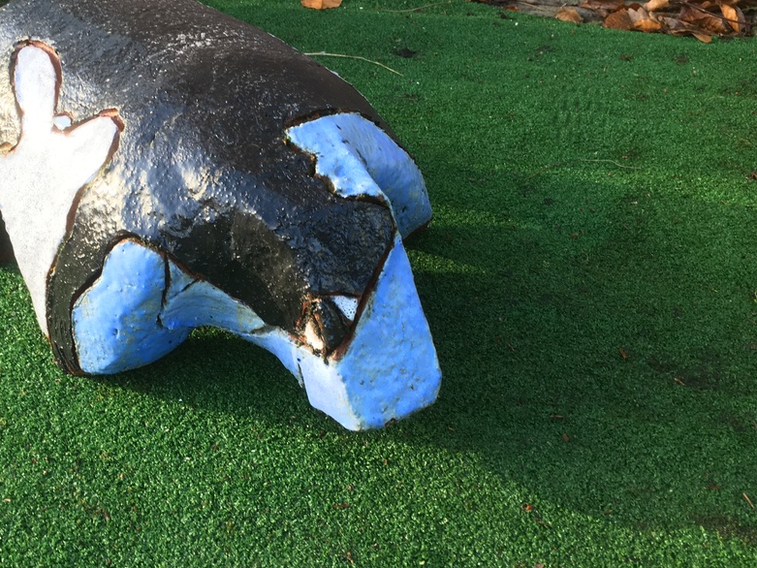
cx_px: 289
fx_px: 831
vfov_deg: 37.7
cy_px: 298
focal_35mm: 38
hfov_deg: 48.6
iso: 32
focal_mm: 4.15
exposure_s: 1/100
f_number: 2.2
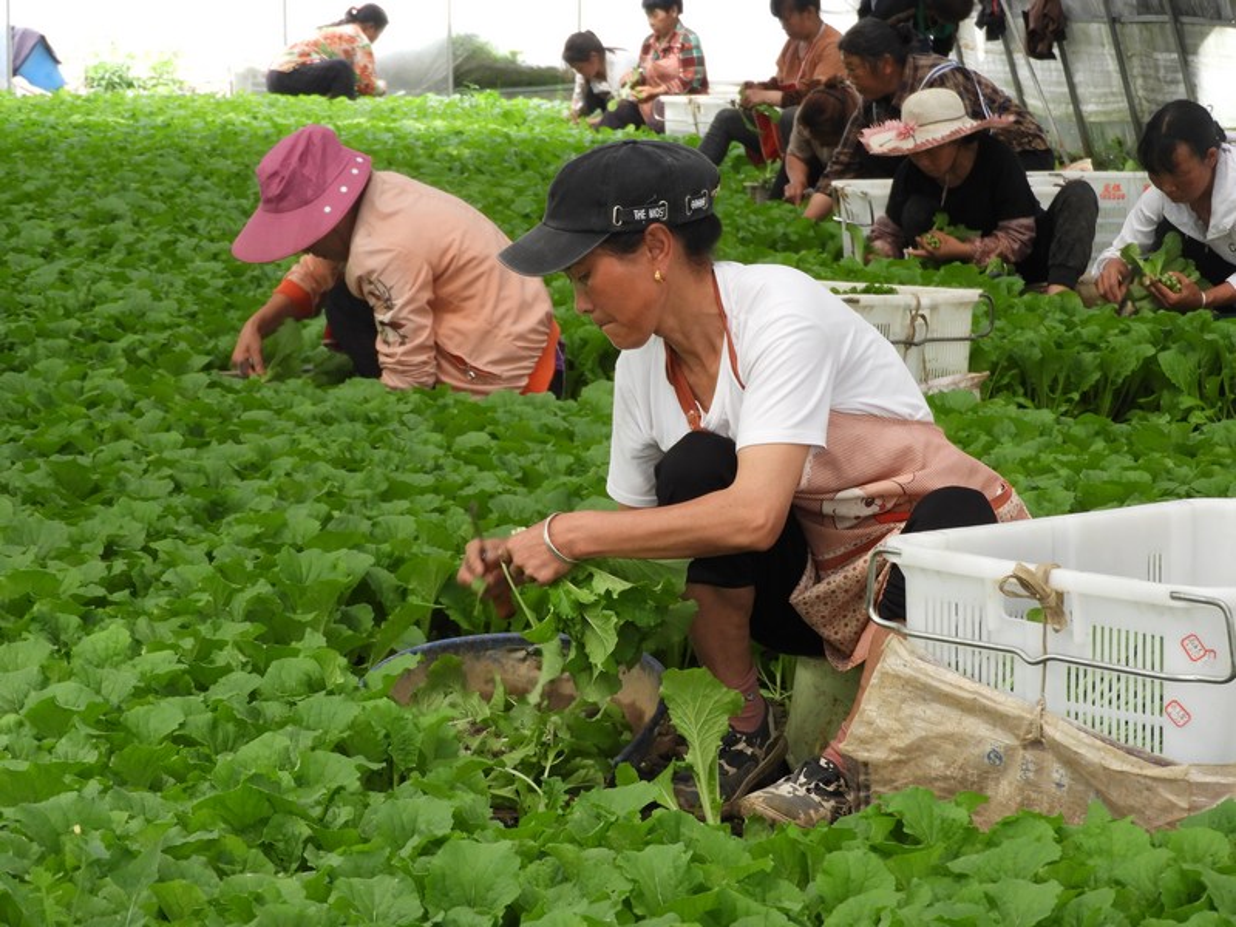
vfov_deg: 11.0
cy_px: 464
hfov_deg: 14.6
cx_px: 618
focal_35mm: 135
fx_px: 4820
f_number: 5
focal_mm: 24.2
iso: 220
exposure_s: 1/60
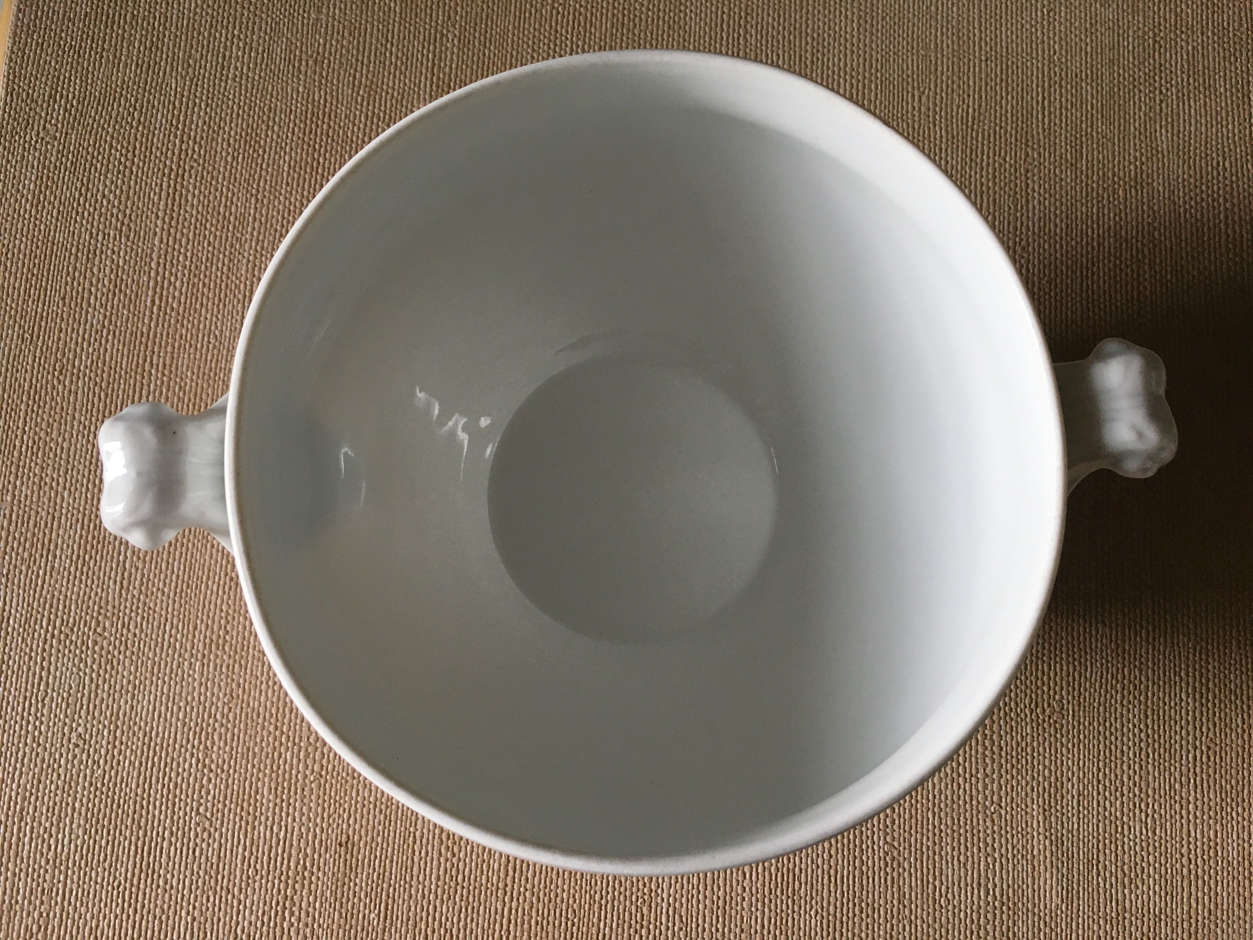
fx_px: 1050
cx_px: 626
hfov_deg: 61.7
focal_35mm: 29
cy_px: 470
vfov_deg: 48.2
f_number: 2.2
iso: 50
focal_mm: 4.15
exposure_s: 1/33
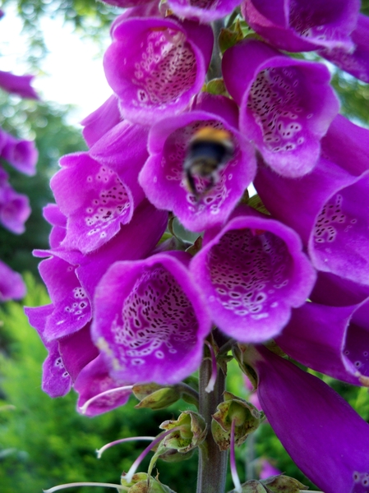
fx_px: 527
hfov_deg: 38.6
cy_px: 246
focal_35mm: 37
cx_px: 184
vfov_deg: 50.2
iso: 64
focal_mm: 7.9
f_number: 3.1
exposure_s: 1/50
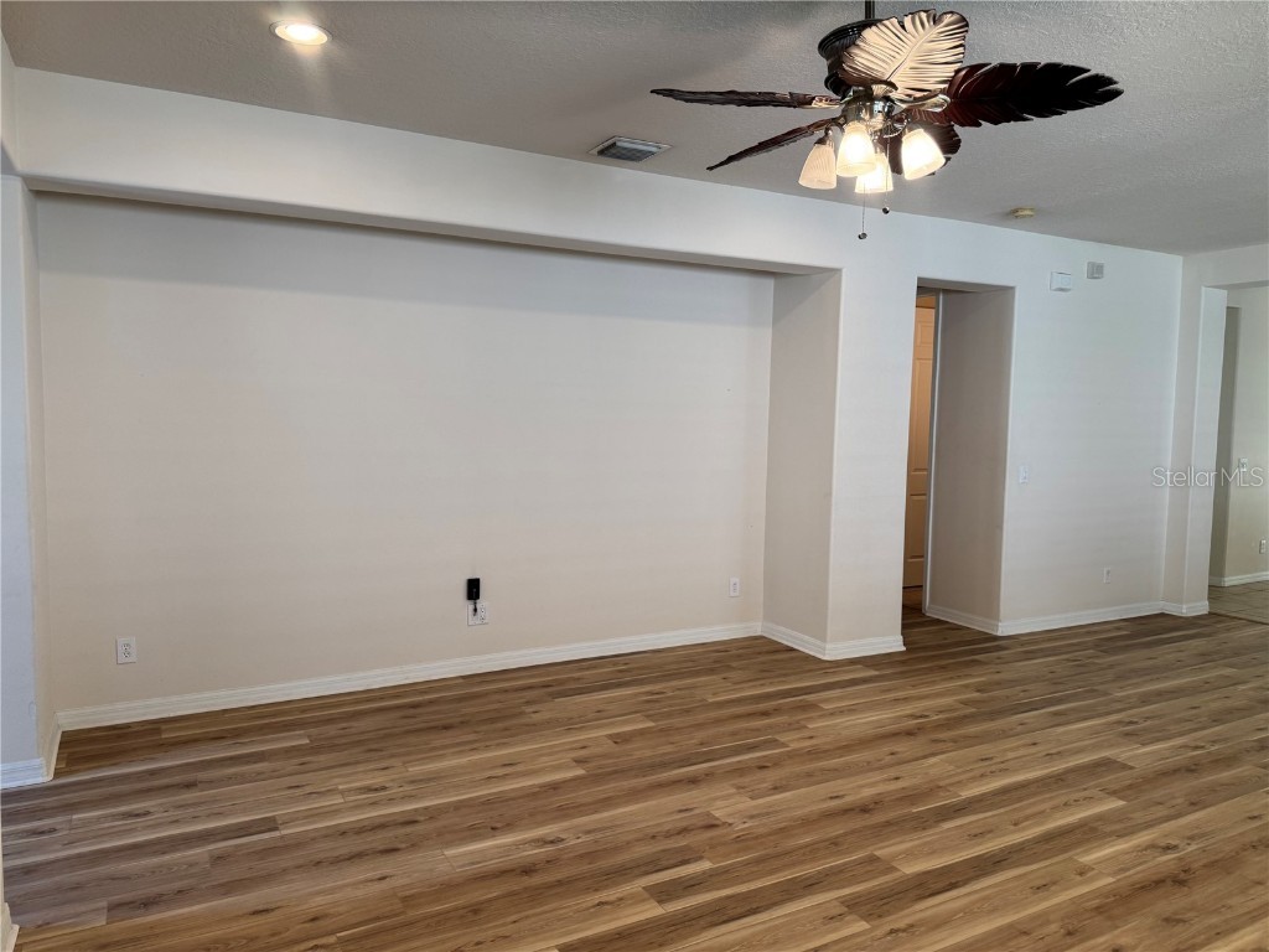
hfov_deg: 71.6
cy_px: 476
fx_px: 880
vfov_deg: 56.8
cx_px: 634
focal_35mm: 24
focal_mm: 6.76
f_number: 1.78
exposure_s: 1/120
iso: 125
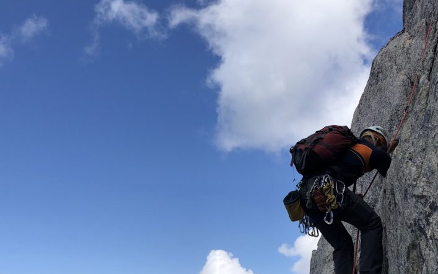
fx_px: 513
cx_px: 238
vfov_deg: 29.4
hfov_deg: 46.2
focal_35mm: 43
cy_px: 209
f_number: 1.8
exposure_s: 1/2703
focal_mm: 3.99
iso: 25
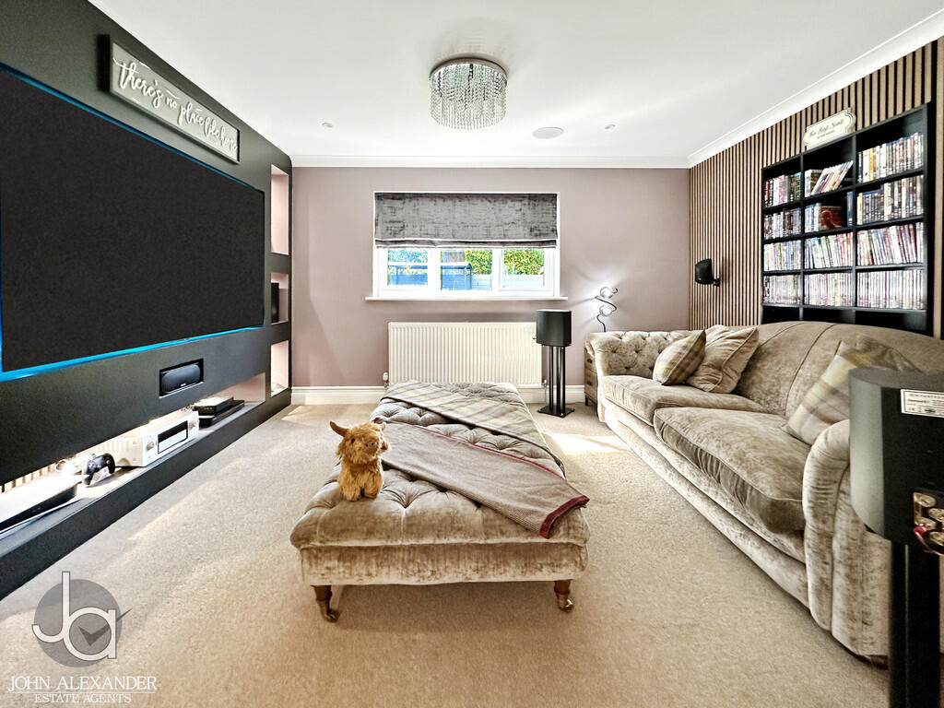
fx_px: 382
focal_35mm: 14
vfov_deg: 85.7
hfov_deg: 102.1
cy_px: 354
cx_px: 472
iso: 200
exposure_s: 1/50
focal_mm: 2.22
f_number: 2.2
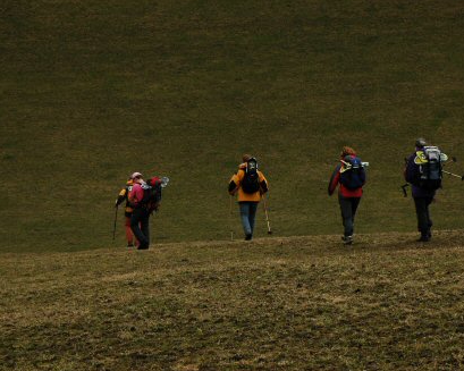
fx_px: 1298
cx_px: 264
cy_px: 187
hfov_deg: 20.2
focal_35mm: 95
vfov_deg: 16.3
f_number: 7.1
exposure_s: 1/160
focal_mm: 55
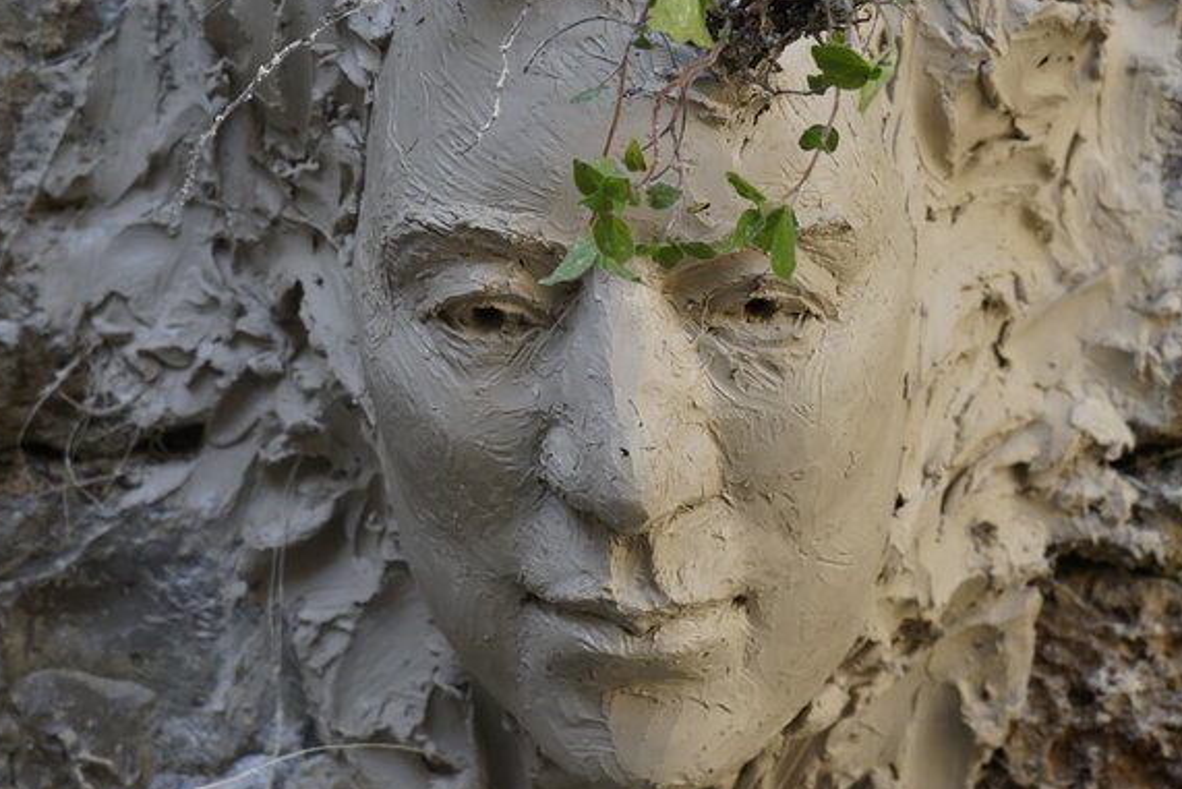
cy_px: 319
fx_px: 4827
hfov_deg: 14.0
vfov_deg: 9.3
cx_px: 681
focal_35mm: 147
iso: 320
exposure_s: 1/160
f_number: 5.6
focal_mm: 70
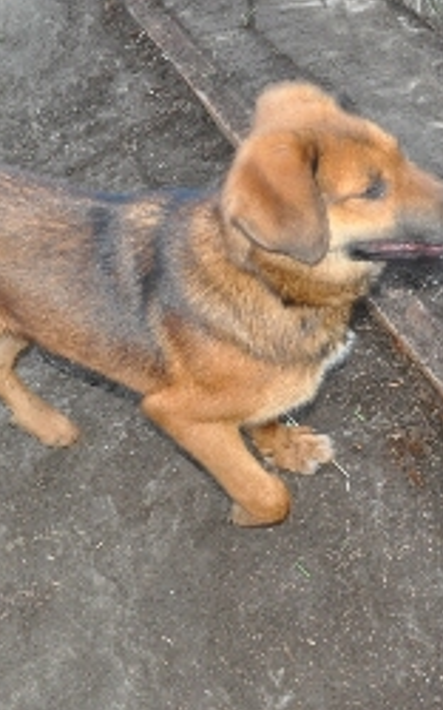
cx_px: 182
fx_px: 1141
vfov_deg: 34.5
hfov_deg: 21.9
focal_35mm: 59
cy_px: 329
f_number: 3.5
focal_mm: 18
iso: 800
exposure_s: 1/60
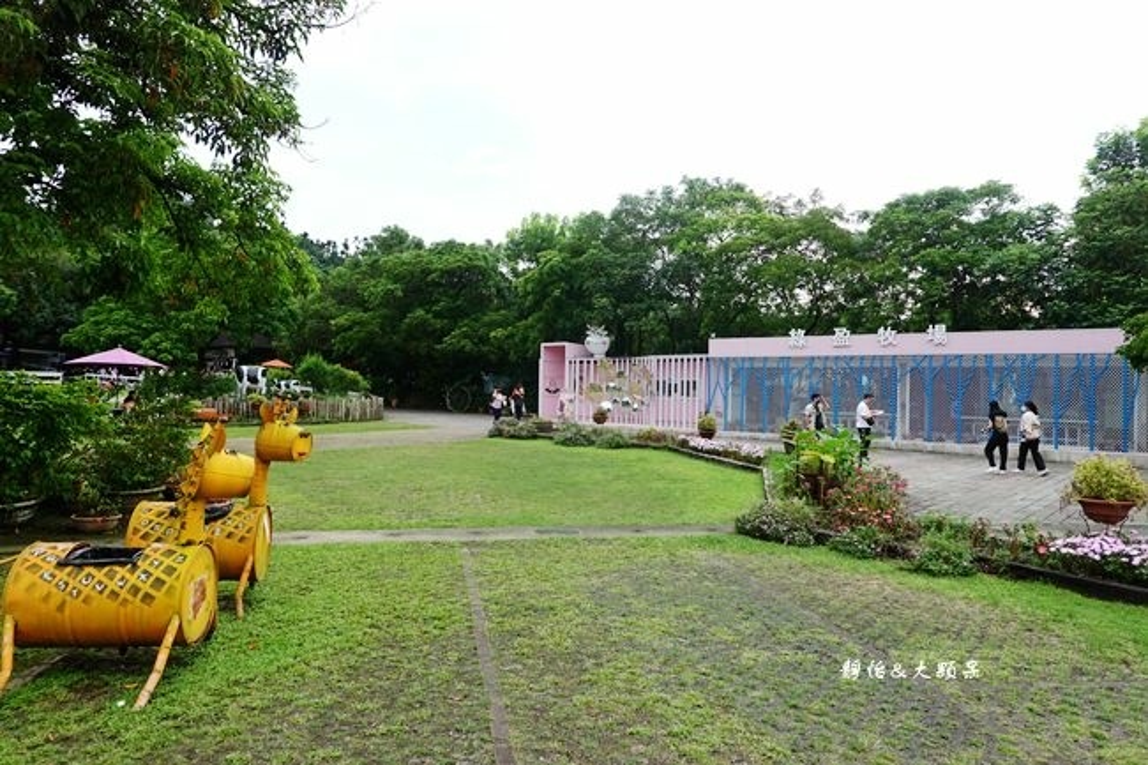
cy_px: 382
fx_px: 765
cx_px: 574
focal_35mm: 24
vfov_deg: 53.1
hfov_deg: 73.8
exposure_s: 1/200
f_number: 4
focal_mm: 9
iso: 125
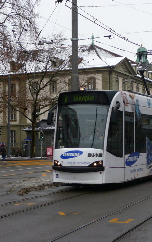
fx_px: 470
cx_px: 129
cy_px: 121
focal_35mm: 71
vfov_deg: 29.0
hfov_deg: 18.1
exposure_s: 1/80
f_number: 4.2
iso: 100
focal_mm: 8.5
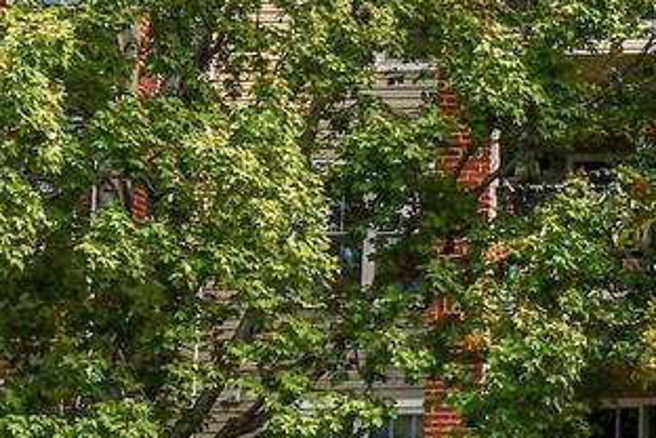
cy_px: 352
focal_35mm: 83
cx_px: 1196
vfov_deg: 16.3
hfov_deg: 18.7
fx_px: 1512
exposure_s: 1/250
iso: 200
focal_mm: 12
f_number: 6.3
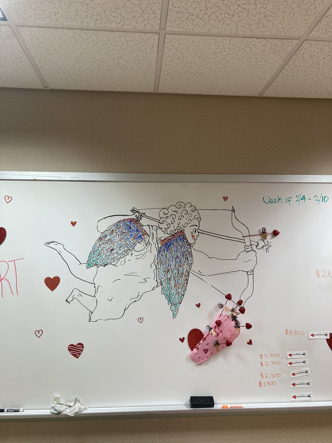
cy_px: 222
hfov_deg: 49.7
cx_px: 166
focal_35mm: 28
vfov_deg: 63.4
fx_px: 358
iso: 64
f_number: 1.8
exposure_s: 1/120
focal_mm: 3.99
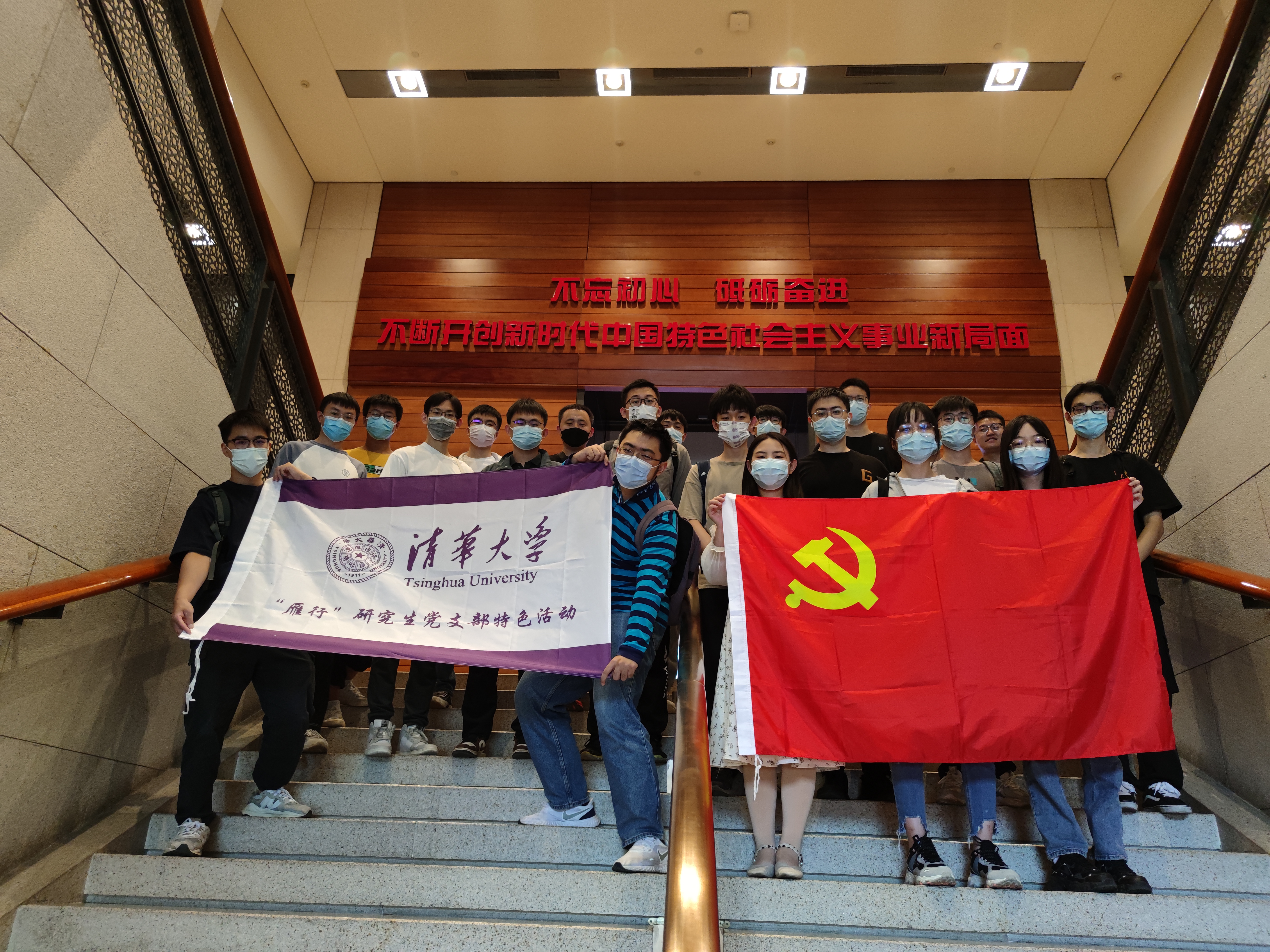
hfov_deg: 71.6
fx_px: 881
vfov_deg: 56.8
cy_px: 476
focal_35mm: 24
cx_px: 635
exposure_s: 1/66
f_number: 1.69
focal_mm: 6.72
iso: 400
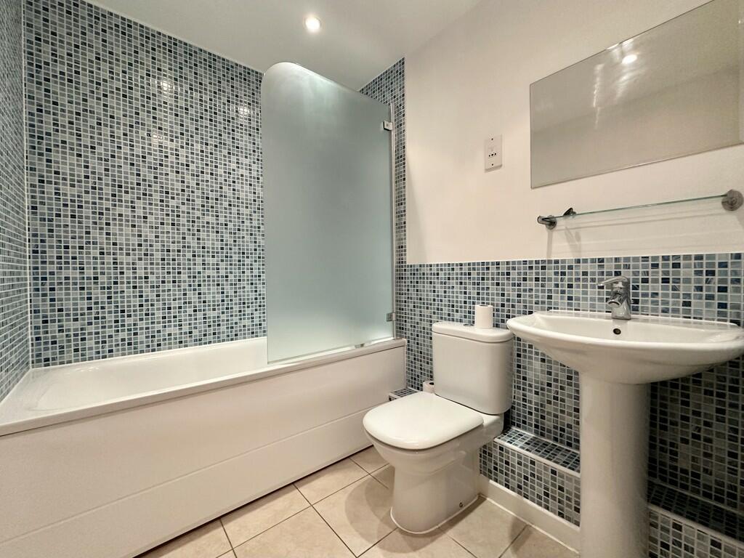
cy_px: 279
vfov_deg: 85.7
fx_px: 301
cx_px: 372
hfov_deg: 102.1
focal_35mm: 14
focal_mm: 2.22
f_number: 2.2
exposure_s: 1/100
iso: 250
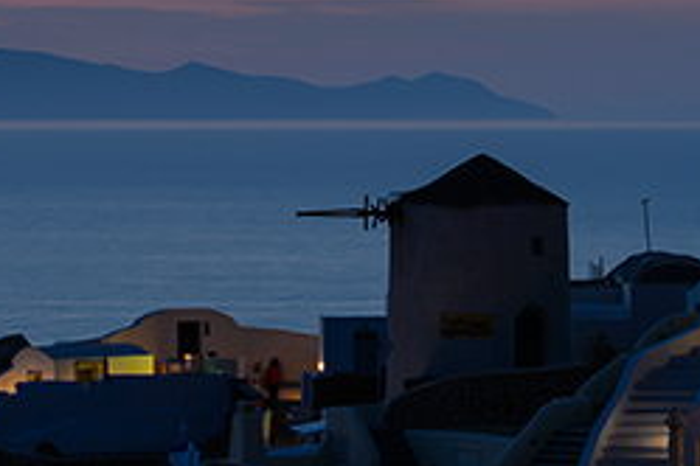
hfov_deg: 6.1
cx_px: 301
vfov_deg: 4.1
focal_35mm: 337
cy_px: 159
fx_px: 6552
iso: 100
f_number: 8
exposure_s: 2
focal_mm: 70
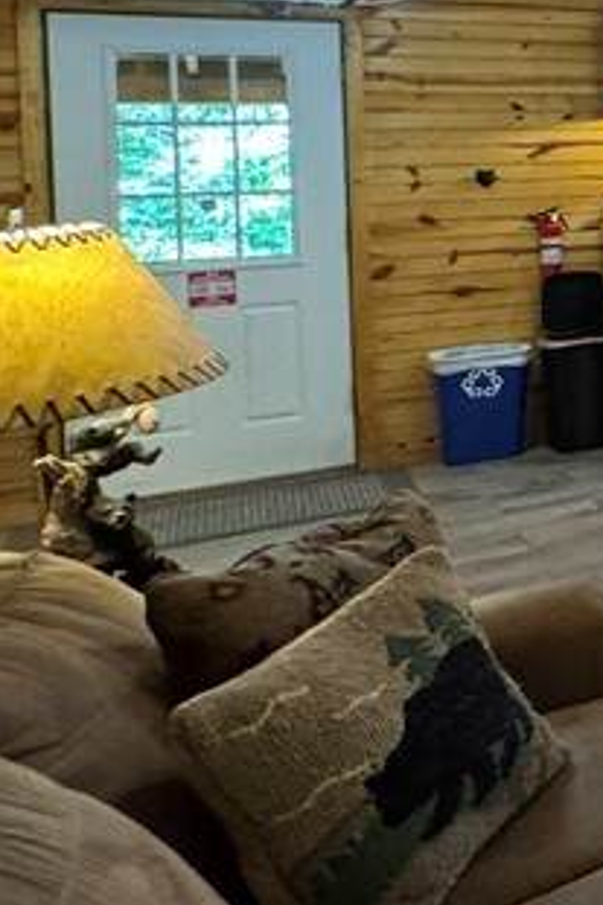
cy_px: 160
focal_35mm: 48
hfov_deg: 16.5
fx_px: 1207
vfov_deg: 39.3
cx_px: 1343
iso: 640
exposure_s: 1/60
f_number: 2.2
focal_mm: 2.22
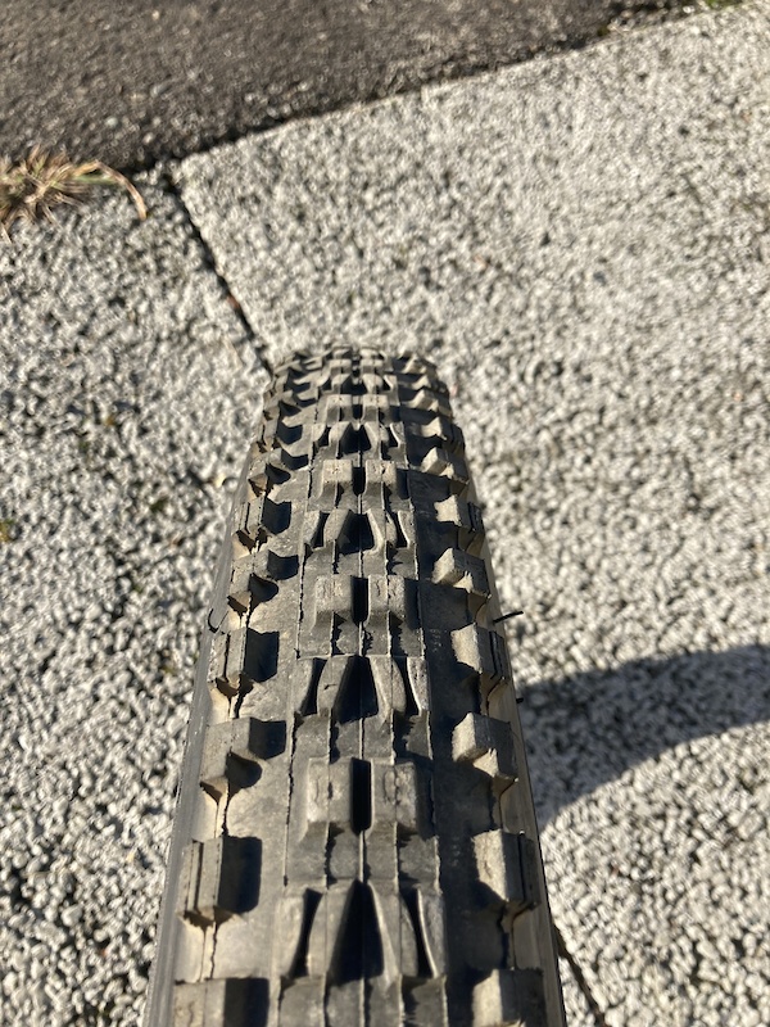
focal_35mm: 28
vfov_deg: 63.4
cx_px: 385
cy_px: 514
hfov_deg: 49.7
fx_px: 830
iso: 20
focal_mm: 3.99
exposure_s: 1/813
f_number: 1.8
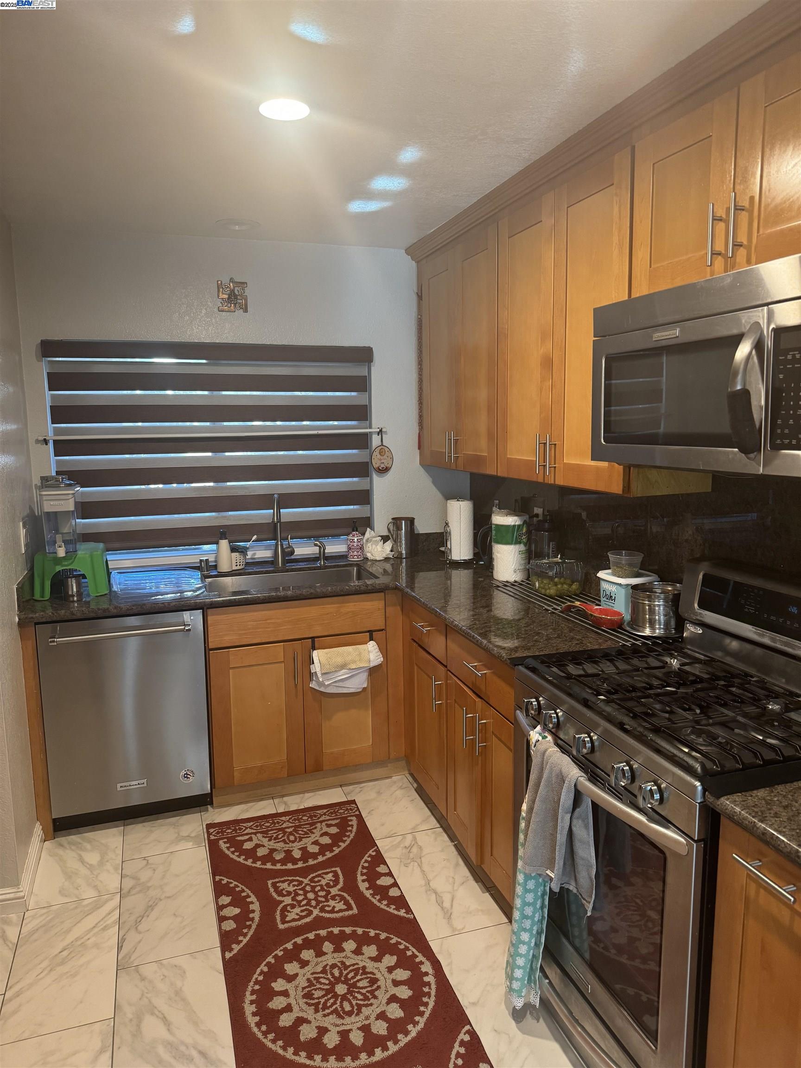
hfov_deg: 56.8
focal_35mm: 24
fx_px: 740
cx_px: 400
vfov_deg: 71.6
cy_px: 534
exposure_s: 1/60
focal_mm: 6.76
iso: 250
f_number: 1.78
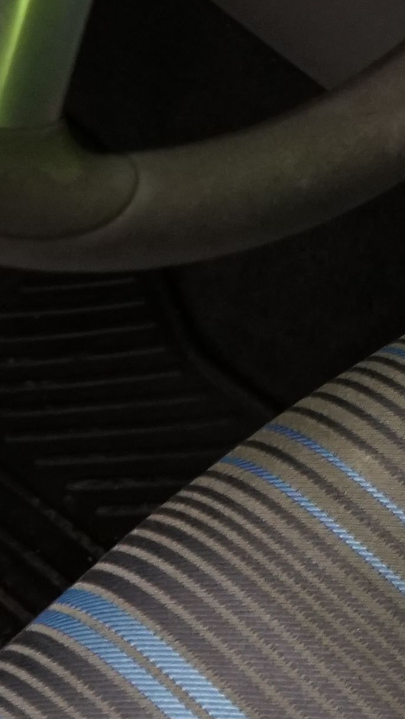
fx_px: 3055
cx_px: 809
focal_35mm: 160
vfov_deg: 13.2
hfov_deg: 7.3
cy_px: -92
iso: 2000
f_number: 5.6
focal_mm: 31
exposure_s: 1/20
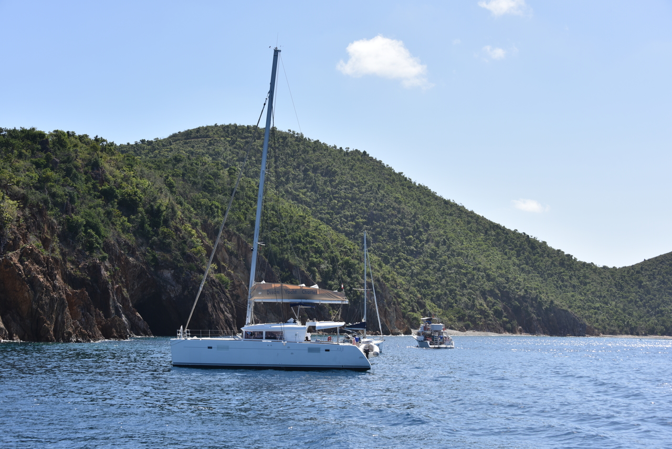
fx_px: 1158
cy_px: 224
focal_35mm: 62
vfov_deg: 21.9
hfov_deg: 32.4
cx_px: 336
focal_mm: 62
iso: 100
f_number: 9
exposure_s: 1/320
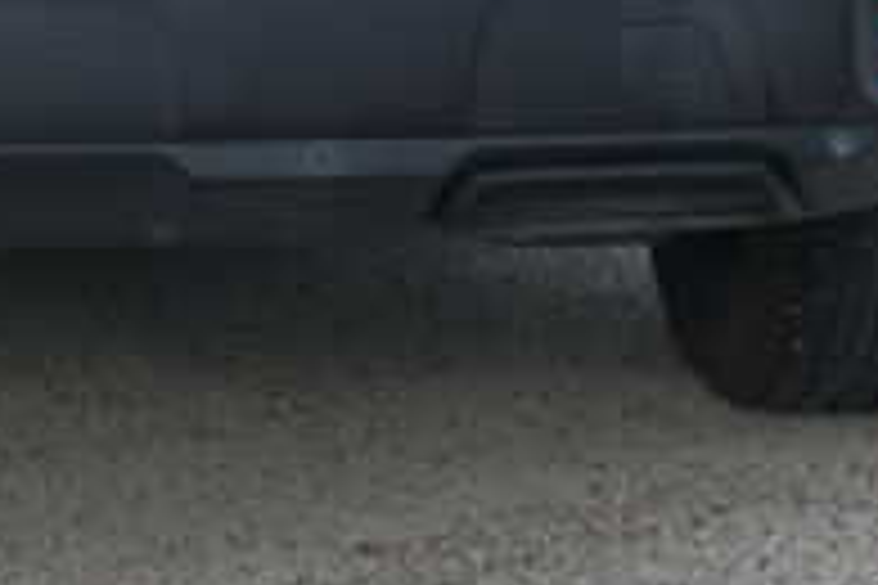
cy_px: -556
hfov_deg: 11.4
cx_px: 9
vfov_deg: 7.4
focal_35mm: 179
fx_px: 4365
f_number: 9
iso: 160
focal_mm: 22.8
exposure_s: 1/80
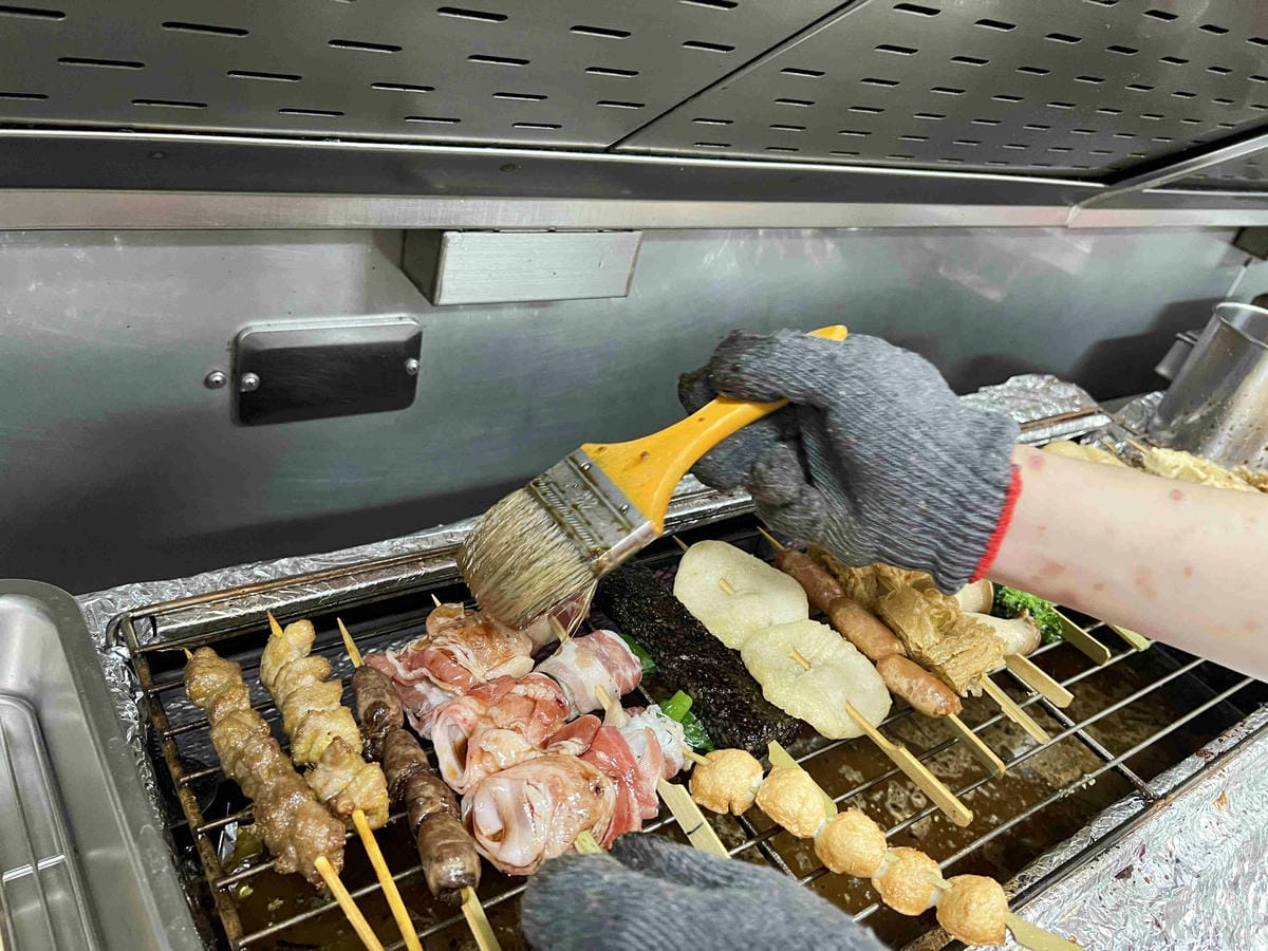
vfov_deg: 53.1
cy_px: 476
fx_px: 952
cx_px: 634
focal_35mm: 26
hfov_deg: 67.3
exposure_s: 1/60
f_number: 1.5
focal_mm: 5.7
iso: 500
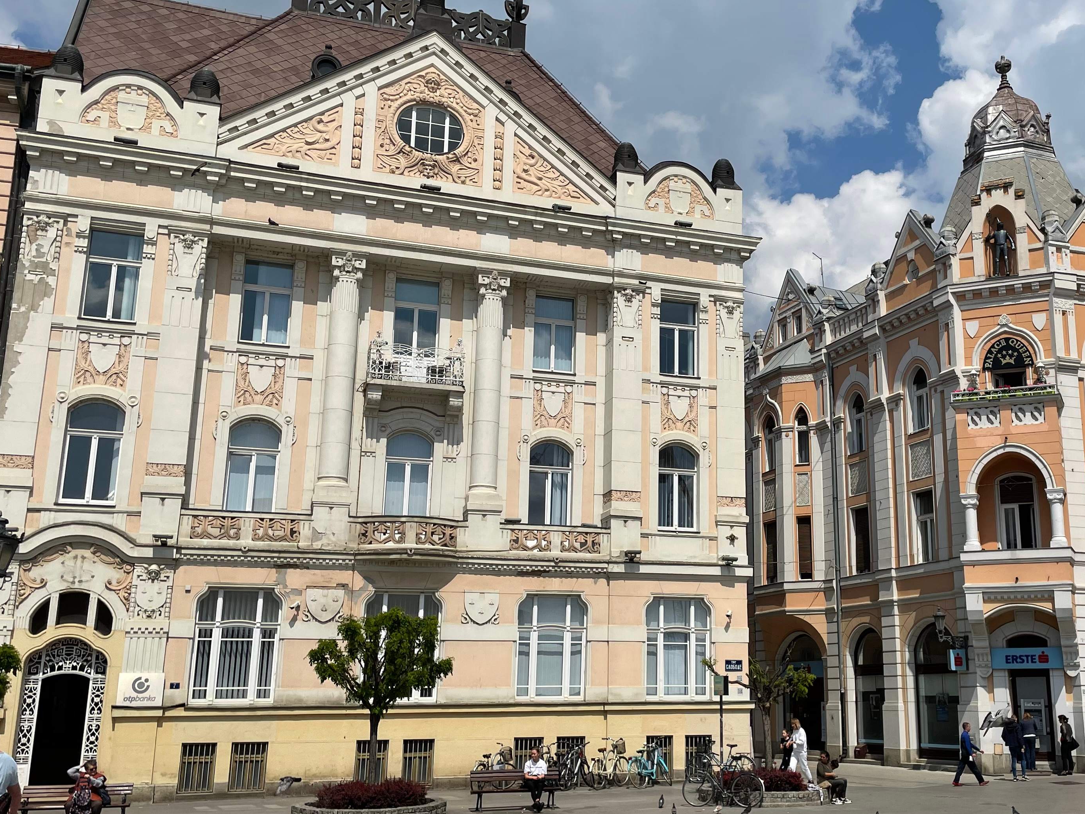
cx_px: 709
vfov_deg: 37.7
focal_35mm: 38
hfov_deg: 48.3
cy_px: 406
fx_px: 1191
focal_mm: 4.2
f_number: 1.6
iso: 32
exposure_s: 1/9091
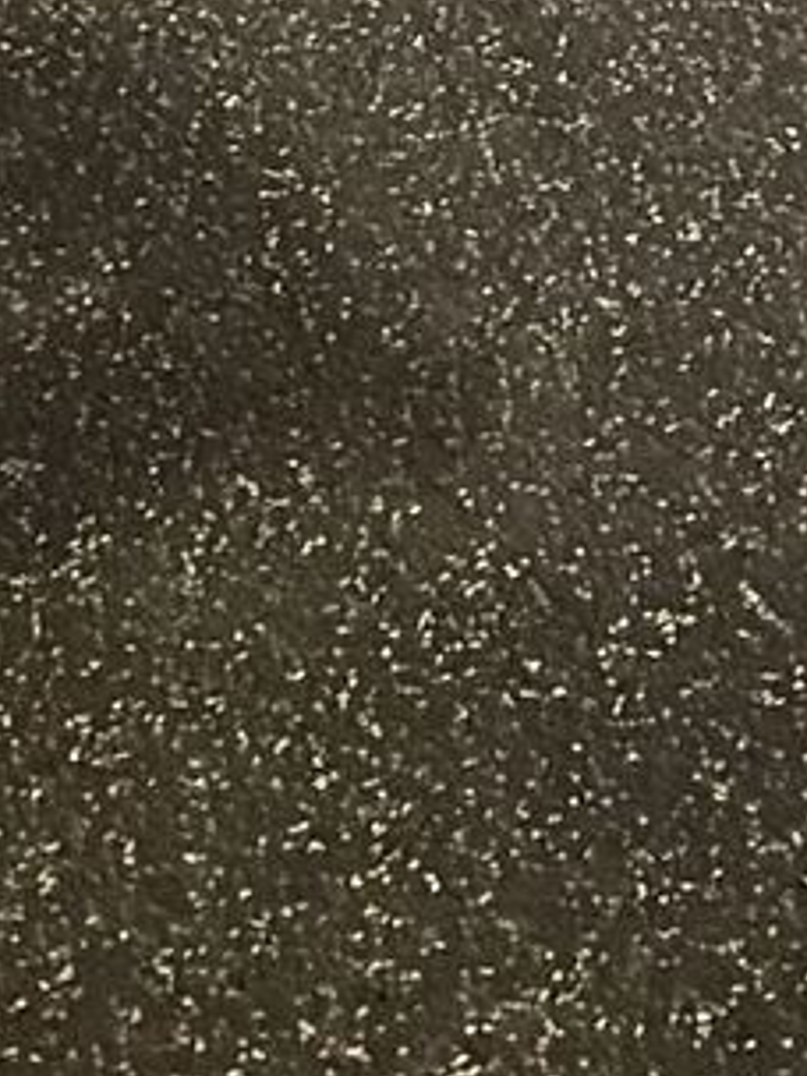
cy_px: -2591
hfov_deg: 7.5
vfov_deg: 8.0
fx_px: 6124
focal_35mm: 197
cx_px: 931
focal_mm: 4.25
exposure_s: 1/30
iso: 500
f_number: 1.8
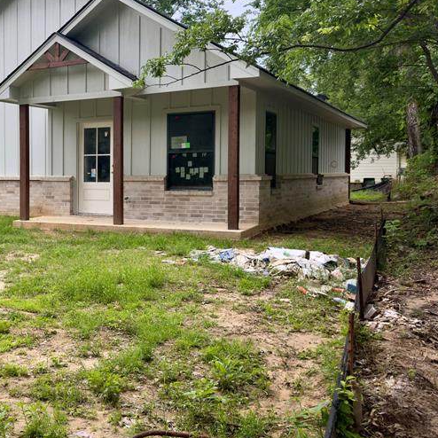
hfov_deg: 34.5
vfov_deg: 38.3
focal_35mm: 44
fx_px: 630
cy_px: 201
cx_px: -9
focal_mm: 6.76
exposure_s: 1/459
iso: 100
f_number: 1.78
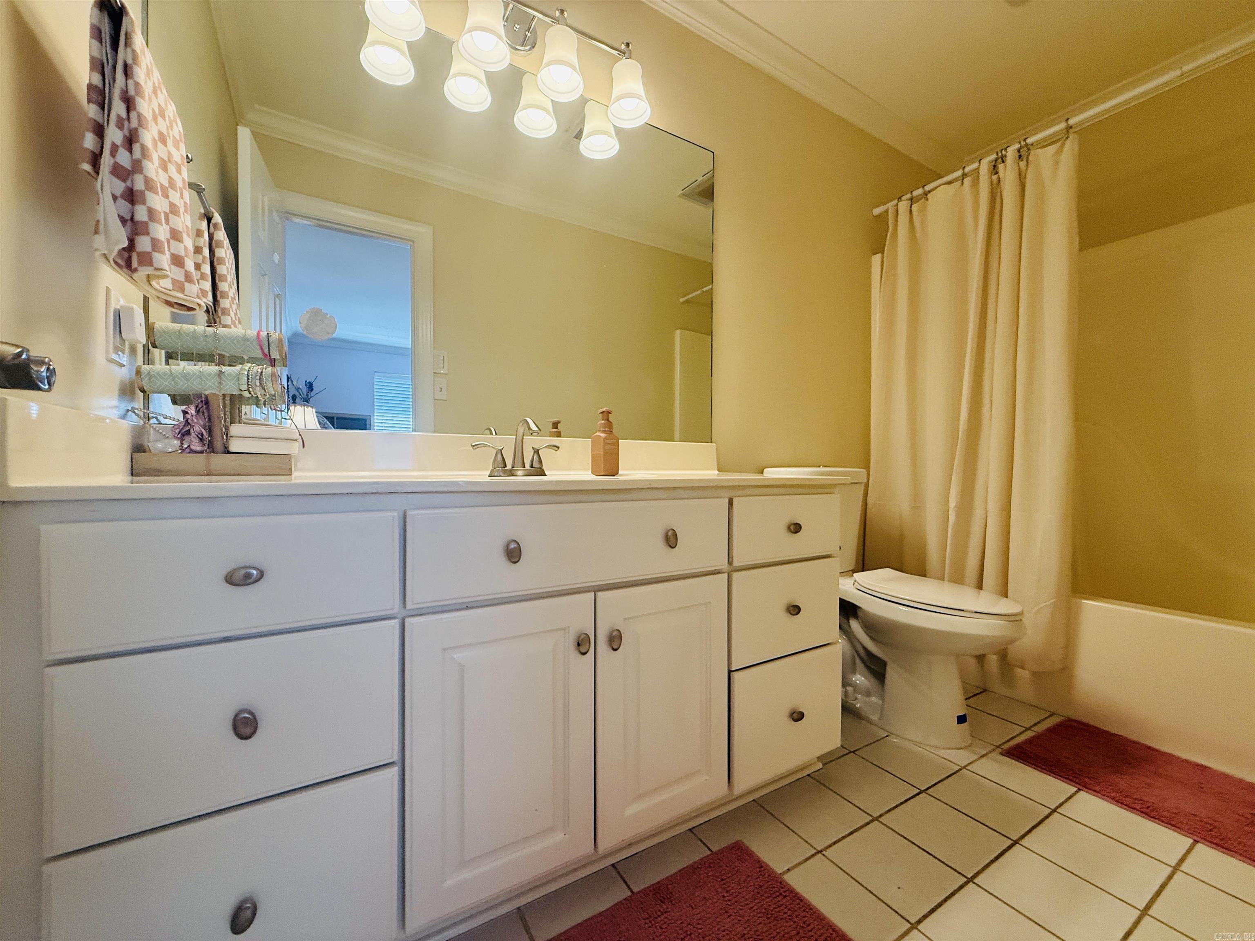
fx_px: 508
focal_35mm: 14
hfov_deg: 102.1
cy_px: 470
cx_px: 628
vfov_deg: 85.7
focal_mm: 2.22
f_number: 2.2
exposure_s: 1/120
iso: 250
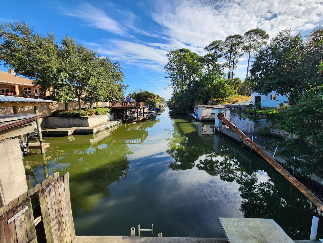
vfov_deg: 89.9
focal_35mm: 13
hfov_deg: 106.2
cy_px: 122
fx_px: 121
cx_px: 162
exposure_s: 1/1242
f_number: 2.2
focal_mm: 2.2
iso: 50
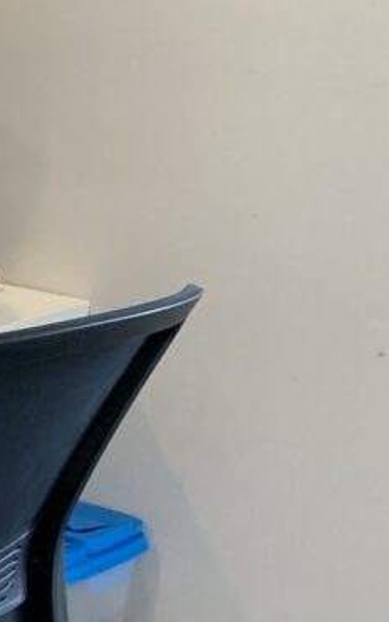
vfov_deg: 16.9
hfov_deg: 8.6
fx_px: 2086
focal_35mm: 123
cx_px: -825
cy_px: 453
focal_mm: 3.99
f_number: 1.8
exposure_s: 1/60
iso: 64
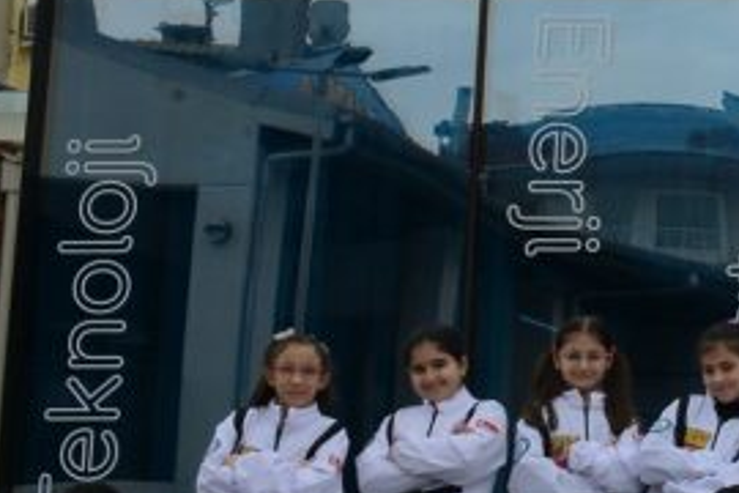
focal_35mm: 106
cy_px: 236
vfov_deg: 12.9
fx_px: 2176
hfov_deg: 16.5
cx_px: 1275
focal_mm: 28
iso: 800
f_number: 16
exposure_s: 1/320
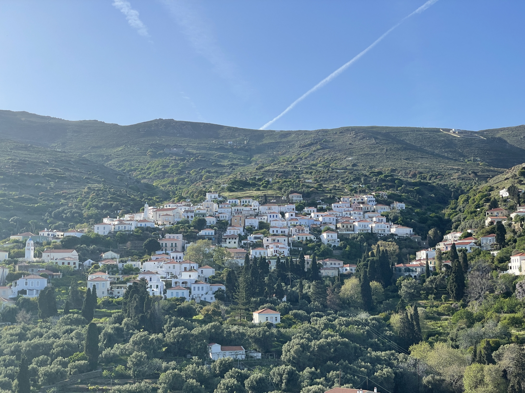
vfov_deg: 28.0
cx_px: 262
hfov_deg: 36.8
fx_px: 789
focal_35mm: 52
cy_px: 196
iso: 25
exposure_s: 1/1410
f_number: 2
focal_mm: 6
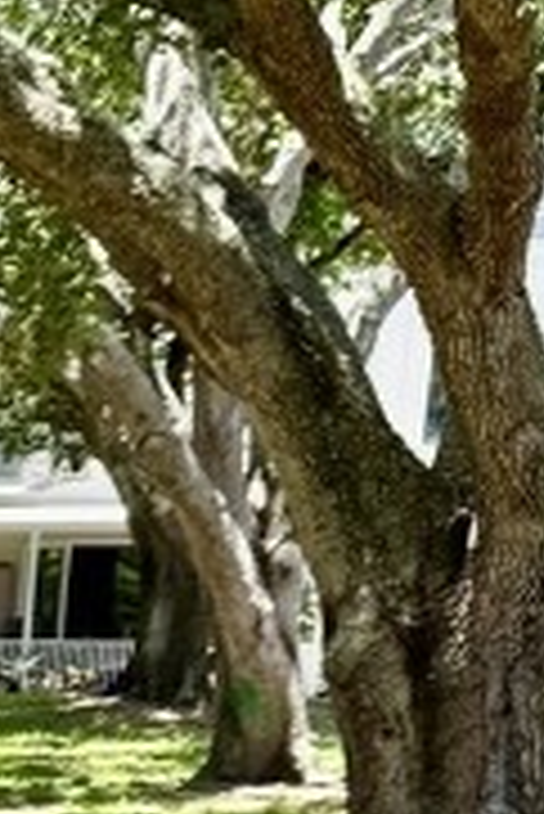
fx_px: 3190
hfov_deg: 7.8
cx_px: -1322
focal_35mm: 141
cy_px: 1246
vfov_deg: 13.6
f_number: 1.78
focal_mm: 6.76
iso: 80
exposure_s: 1/563
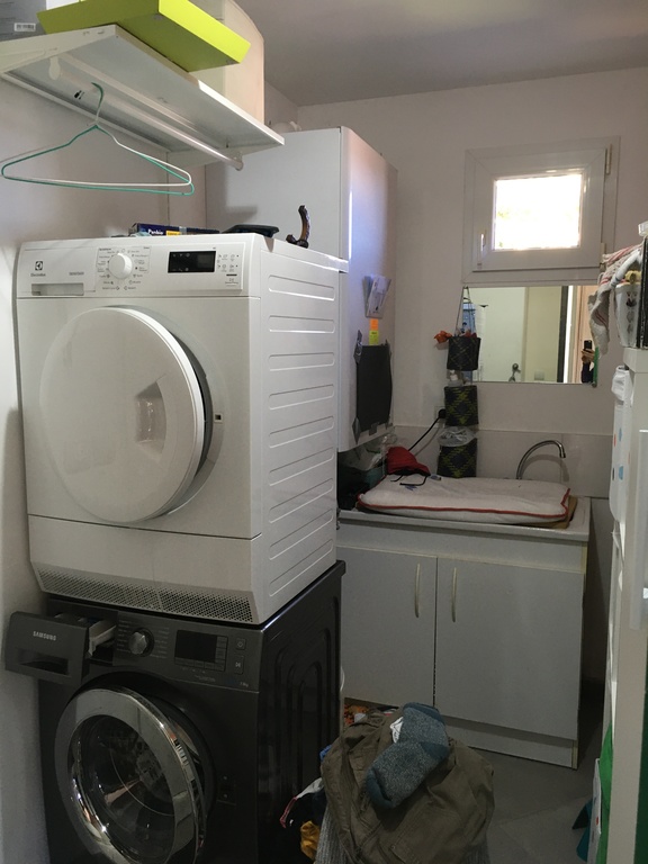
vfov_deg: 61.7
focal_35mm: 29
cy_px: 432
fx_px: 724
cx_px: 324
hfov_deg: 48.2
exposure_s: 1/33
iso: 125
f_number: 2.2
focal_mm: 4.15
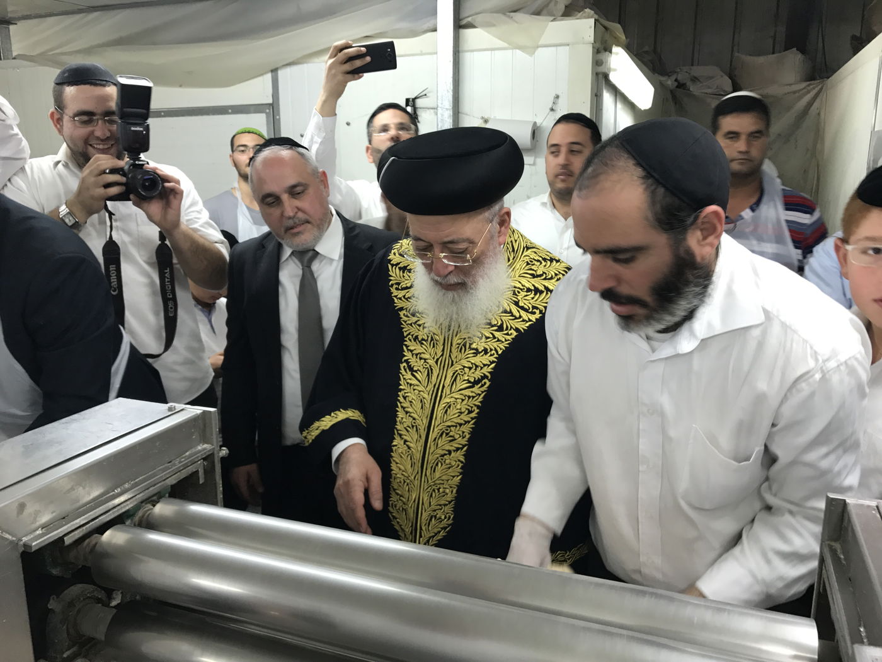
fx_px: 713
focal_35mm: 28
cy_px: 331
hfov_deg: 63.4
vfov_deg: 49.7
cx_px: 441
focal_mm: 3.99
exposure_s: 1/33
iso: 50
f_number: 1.8
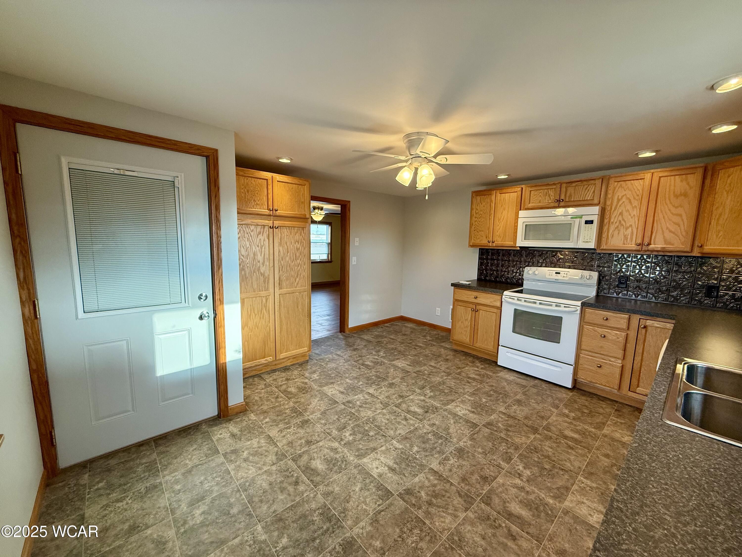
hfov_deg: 102.1
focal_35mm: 14
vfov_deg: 85.7
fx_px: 300
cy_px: 278
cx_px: 371
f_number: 2.2
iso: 200
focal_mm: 2.22
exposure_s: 1/120
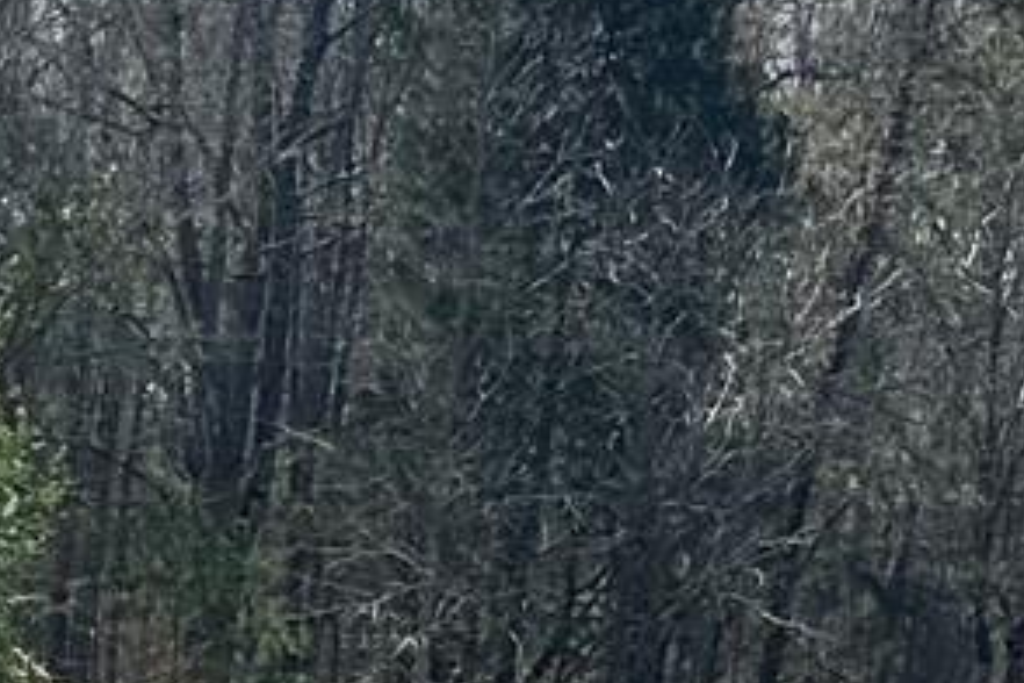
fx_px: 4949
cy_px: 1230
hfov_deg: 11.5
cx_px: -244
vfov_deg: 7.6
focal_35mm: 174
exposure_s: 1/3058
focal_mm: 6.86
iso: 80
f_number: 1.78
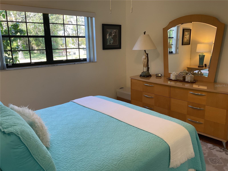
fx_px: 191
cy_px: 86
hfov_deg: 61.7
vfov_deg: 48.2
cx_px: 114
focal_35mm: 29
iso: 64
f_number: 1.8
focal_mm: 3
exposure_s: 1/120
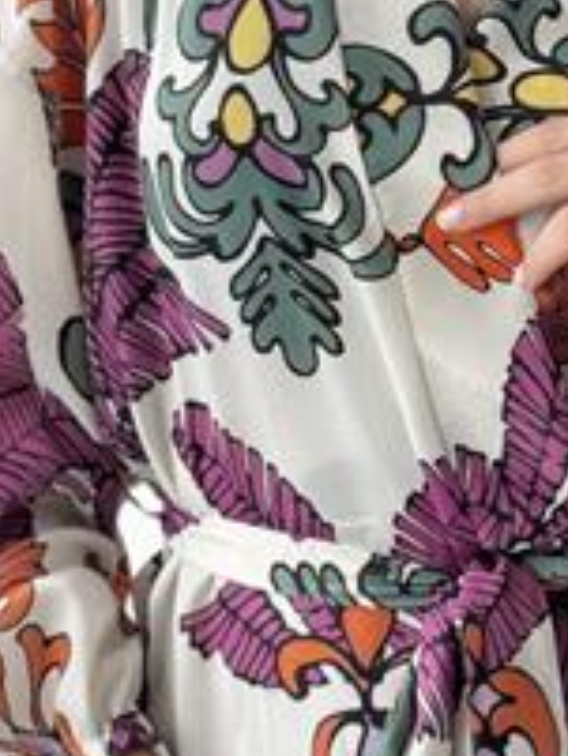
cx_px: 444
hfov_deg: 11.6
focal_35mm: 127
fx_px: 2776
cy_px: -111
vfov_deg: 15.1
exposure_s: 1/239
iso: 64
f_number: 1.78
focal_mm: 6.76
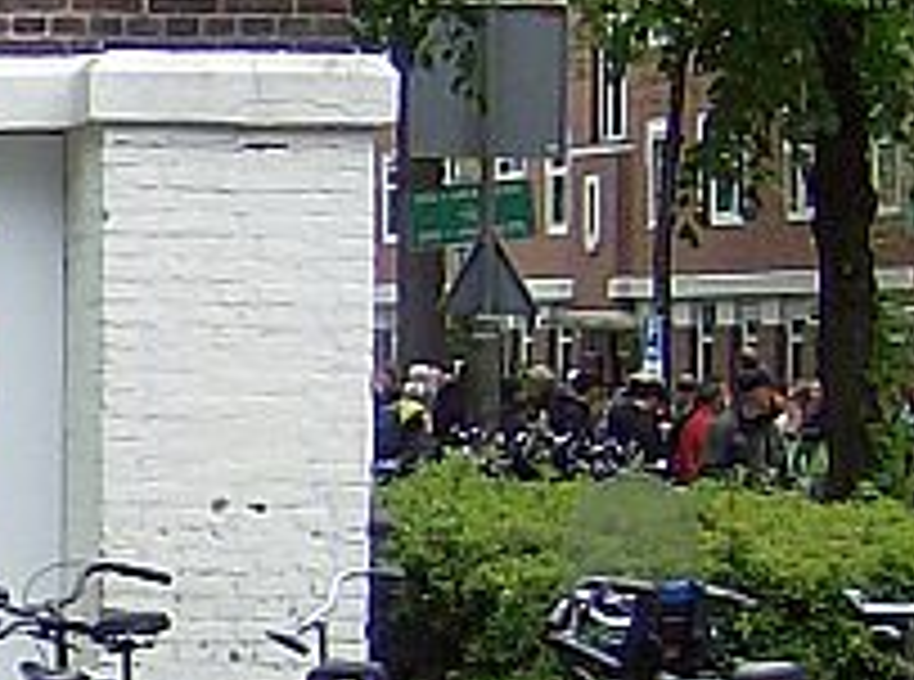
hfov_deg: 9.2
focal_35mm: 192
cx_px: -1283
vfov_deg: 7.7
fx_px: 5055
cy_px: 520
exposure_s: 1/220
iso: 100
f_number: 2.9
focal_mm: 6.4
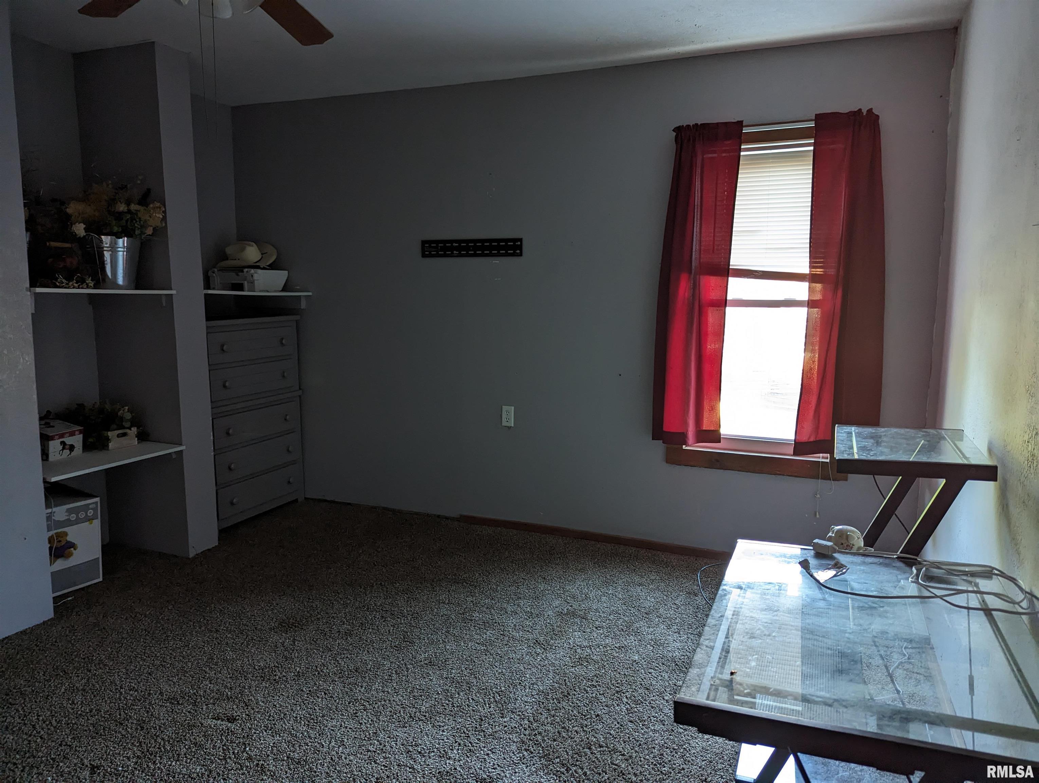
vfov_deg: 56.9
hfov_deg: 71.5
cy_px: 392
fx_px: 721
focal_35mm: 24
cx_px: 520
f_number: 1.85
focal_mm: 6.81
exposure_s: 1/68.4
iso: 492
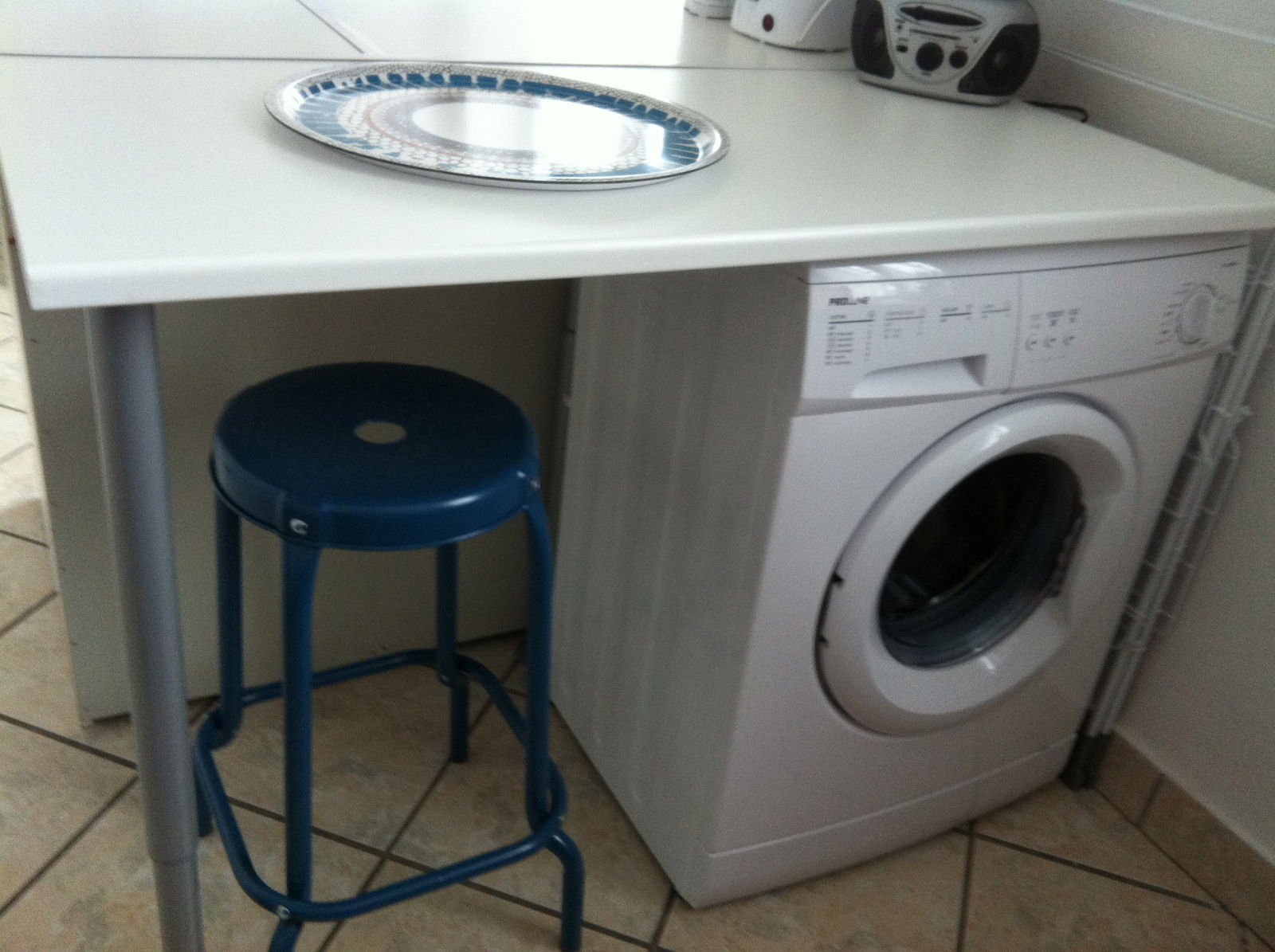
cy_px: 476
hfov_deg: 52.7
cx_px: 638
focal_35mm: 35
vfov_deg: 40.6
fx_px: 1287
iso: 200
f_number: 2.8
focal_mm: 3.85
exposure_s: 1/17
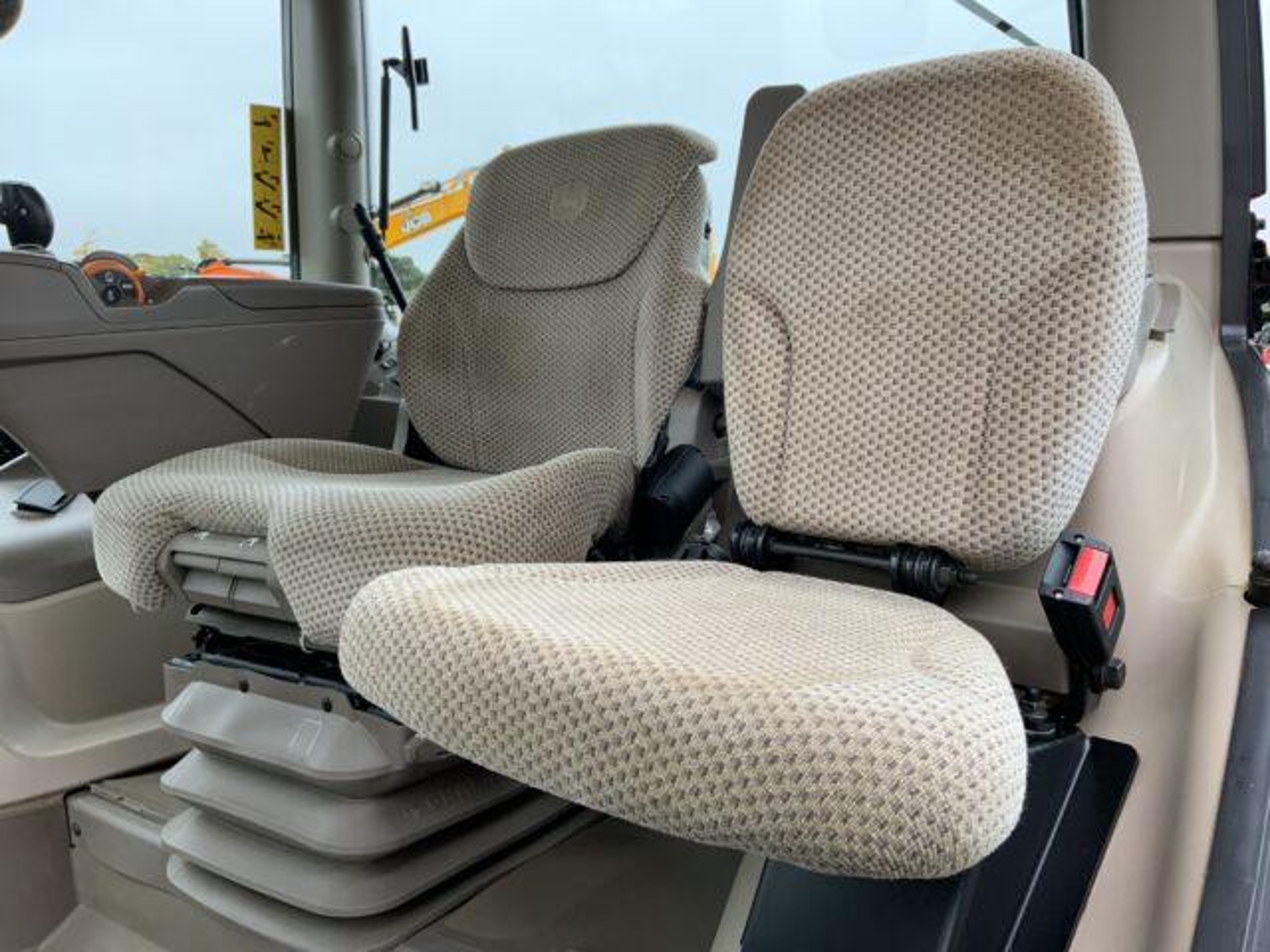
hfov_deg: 61.7
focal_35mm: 29
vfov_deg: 48.2
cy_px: 476
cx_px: 635
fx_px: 1064
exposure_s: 1/122
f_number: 1.8
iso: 32
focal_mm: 3
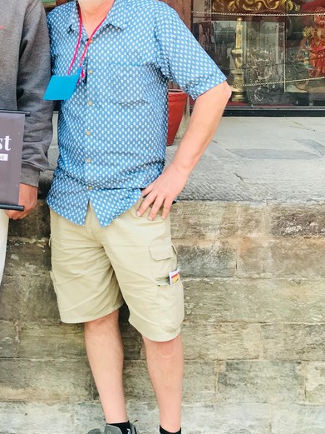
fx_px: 726
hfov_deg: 24.6
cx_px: 38
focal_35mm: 58
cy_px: 87
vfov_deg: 32.3
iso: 20
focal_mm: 3.99
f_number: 1.8
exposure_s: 1/213
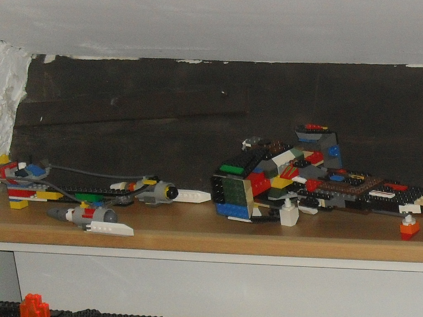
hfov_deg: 38.9
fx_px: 599
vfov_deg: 29.7
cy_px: 158
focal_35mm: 49
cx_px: 212
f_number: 3.9
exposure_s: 1/45
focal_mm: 8.7
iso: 200
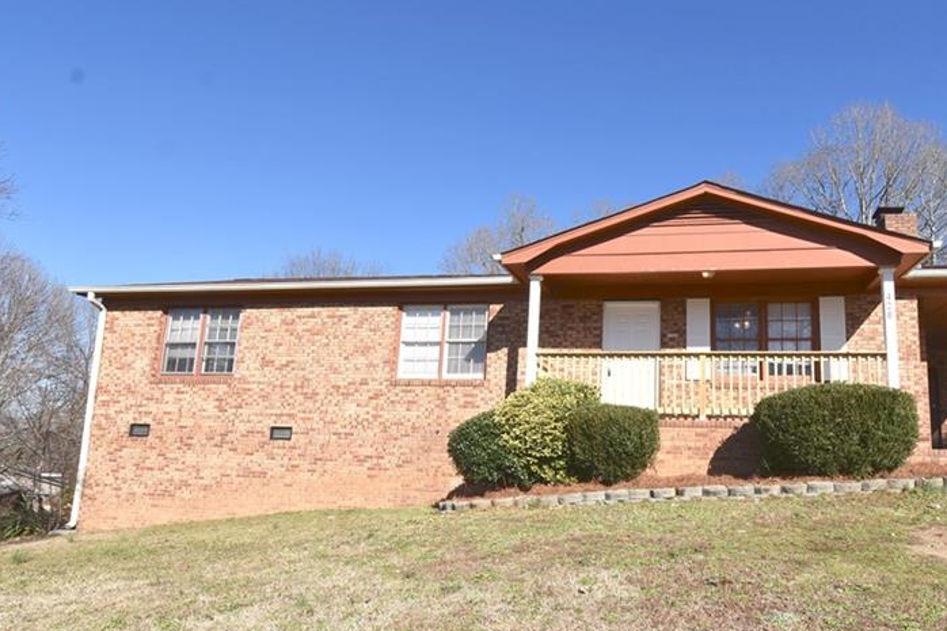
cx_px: 574
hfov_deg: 77.6
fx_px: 579
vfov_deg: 57.0
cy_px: 353
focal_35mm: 22
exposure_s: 1/250
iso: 100
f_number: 10
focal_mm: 10
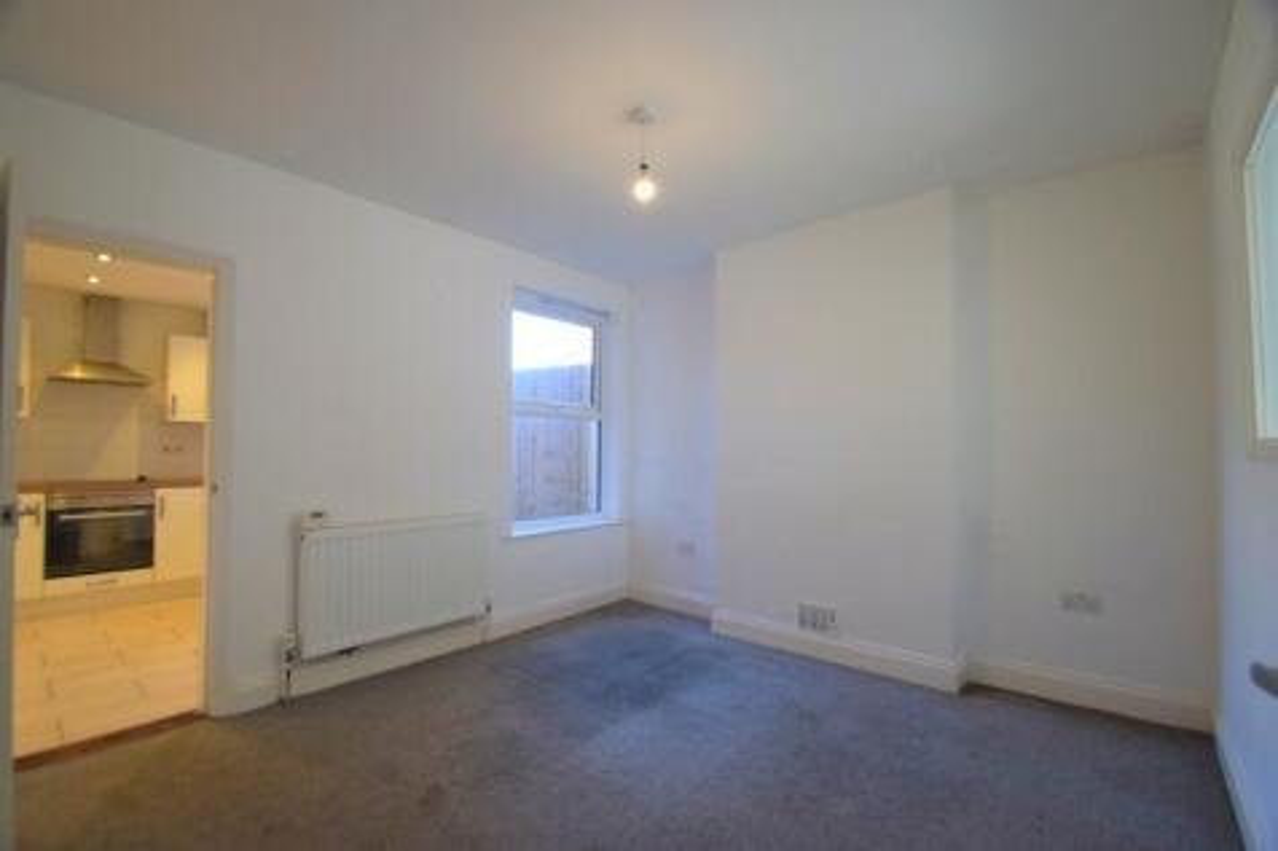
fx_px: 532
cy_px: 426
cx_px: 639
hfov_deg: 100.4
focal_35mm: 15
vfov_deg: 77.3
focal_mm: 10
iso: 1000
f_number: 6.7
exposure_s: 1/125
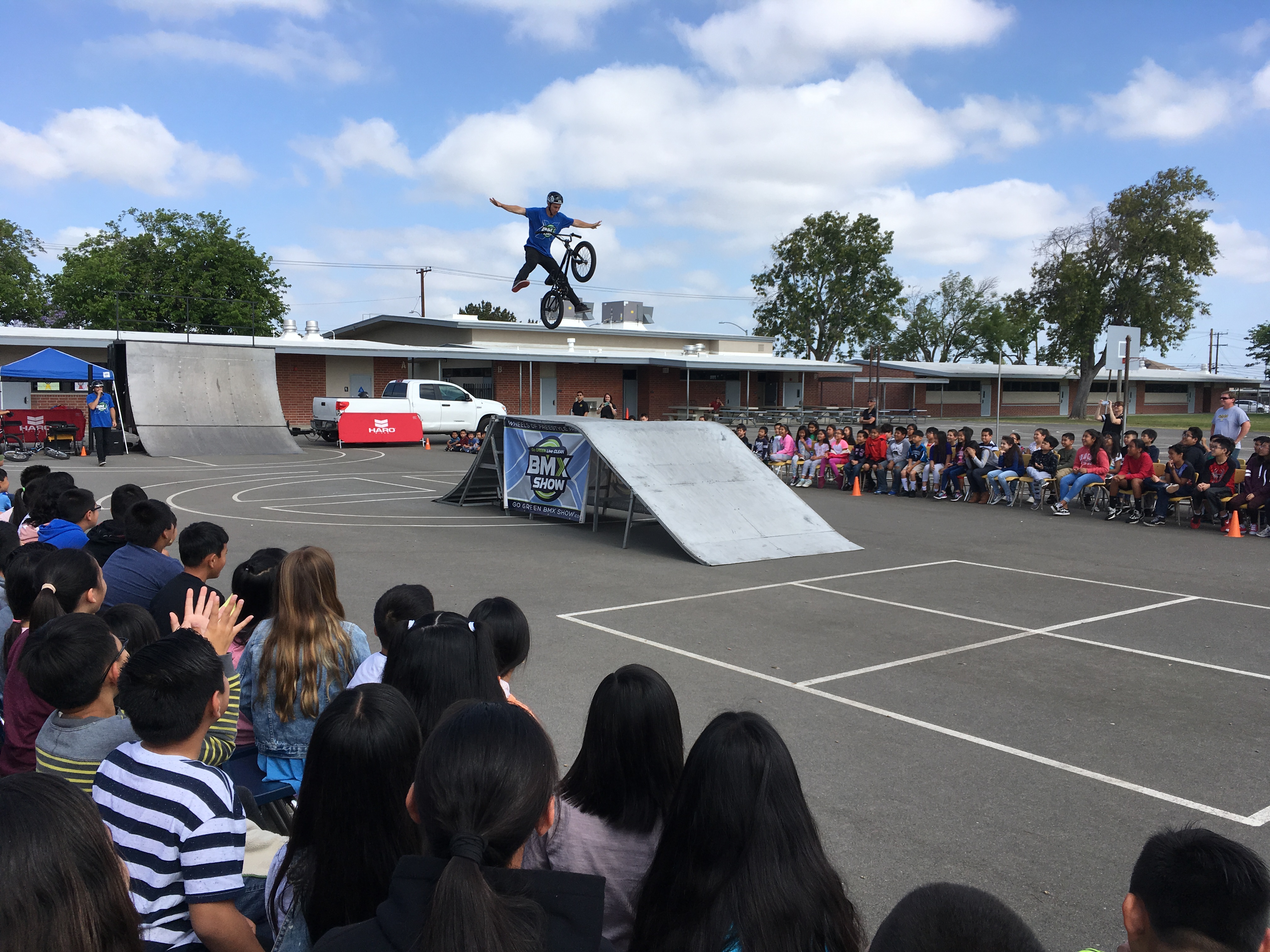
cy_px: 476
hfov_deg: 61.7
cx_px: 635
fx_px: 1064
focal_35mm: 29
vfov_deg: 48.2
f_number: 2.2
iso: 25
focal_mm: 4.15
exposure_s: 1/1282
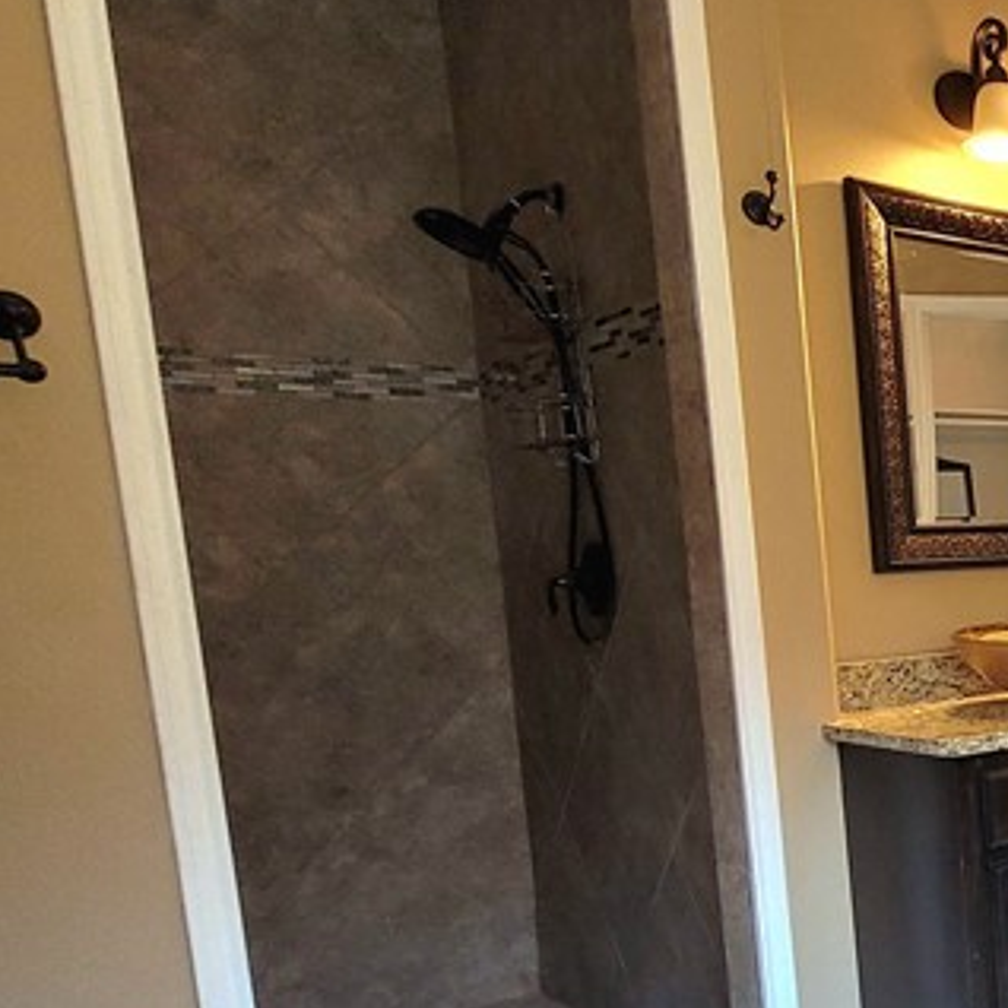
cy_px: 688
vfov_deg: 44.2
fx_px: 1219
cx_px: 1315
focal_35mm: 37
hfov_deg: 33.0
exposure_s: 1/120
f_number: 2.2
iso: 80
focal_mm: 1.74
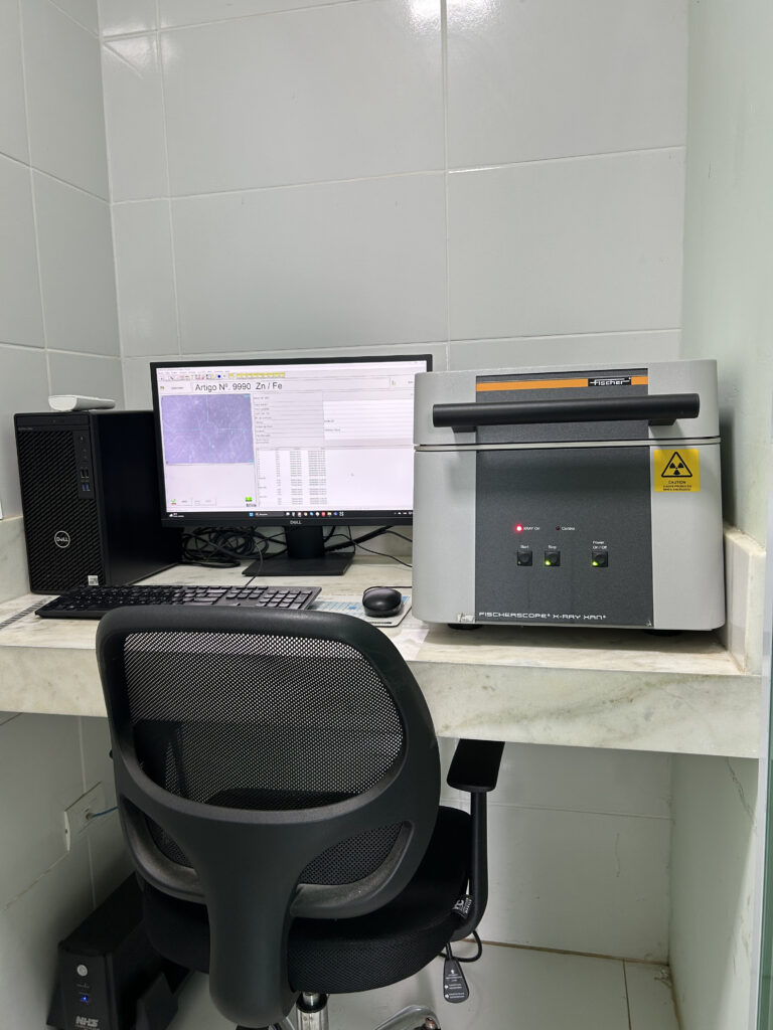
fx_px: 774
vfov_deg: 67.3
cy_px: 515
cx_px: 386
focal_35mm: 26
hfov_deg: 53.1
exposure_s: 1/60
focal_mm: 5.7
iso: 64
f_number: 1.5
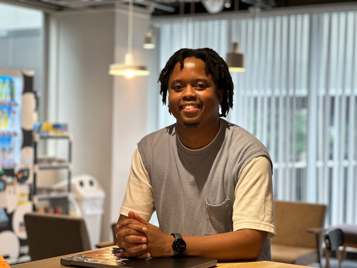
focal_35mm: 77
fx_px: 794
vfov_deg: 19.1
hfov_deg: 25.3
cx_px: 178
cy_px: 134
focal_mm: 9
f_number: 2.8
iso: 125
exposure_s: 1/100
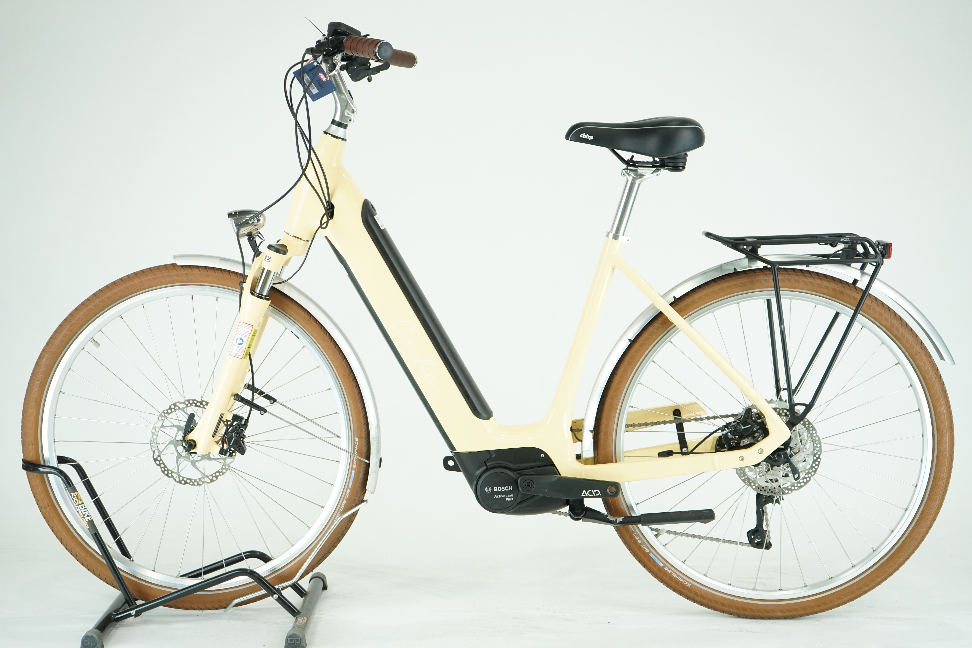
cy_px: 324
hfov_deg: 37.5
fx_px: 1431
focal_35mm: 53
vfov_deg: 25.5
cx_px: 486
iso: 1600
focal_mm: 53
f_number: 5.6
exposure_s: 1/200
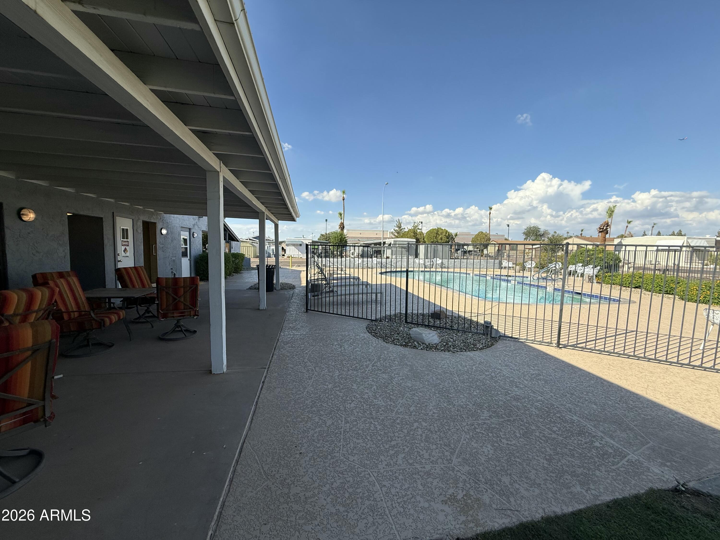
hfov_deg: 102.1
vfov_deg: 85.7
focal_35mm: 14
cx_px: 360
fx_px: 291
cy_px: 270
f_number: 2.2
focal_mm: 2.22
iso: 50
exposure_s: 1/1848
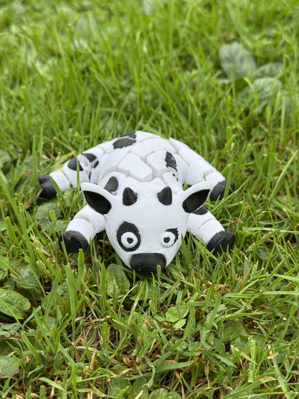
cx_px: 150
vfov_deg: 39.7
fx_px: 553
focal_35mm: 48
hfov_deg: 30.3
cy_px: 200
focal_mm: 6.76
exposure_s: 1/1116
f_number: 1.78
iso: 64
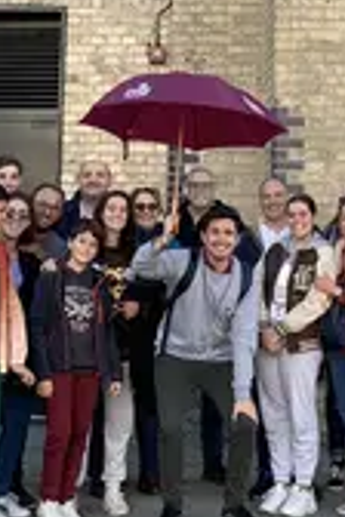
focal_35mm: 100
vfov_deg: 19.9
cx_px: 262
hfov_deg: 13.6
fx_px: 1437
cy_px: 32
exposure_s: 1/186
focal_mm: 4.25
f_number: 1.8
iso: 25
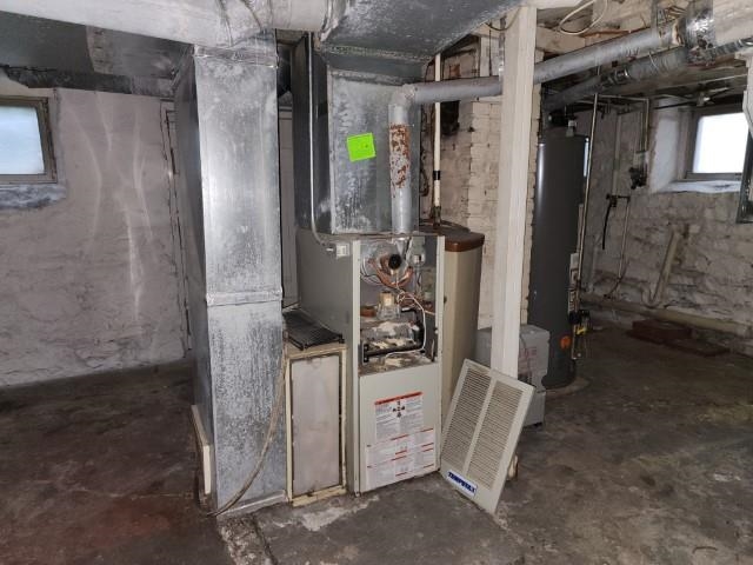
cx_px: 376
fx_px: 500
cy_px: 282
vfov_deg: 58.9
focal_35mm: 23
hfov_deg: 73.9
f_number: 1.8
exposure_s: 1/10
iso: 125
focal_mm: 6.4
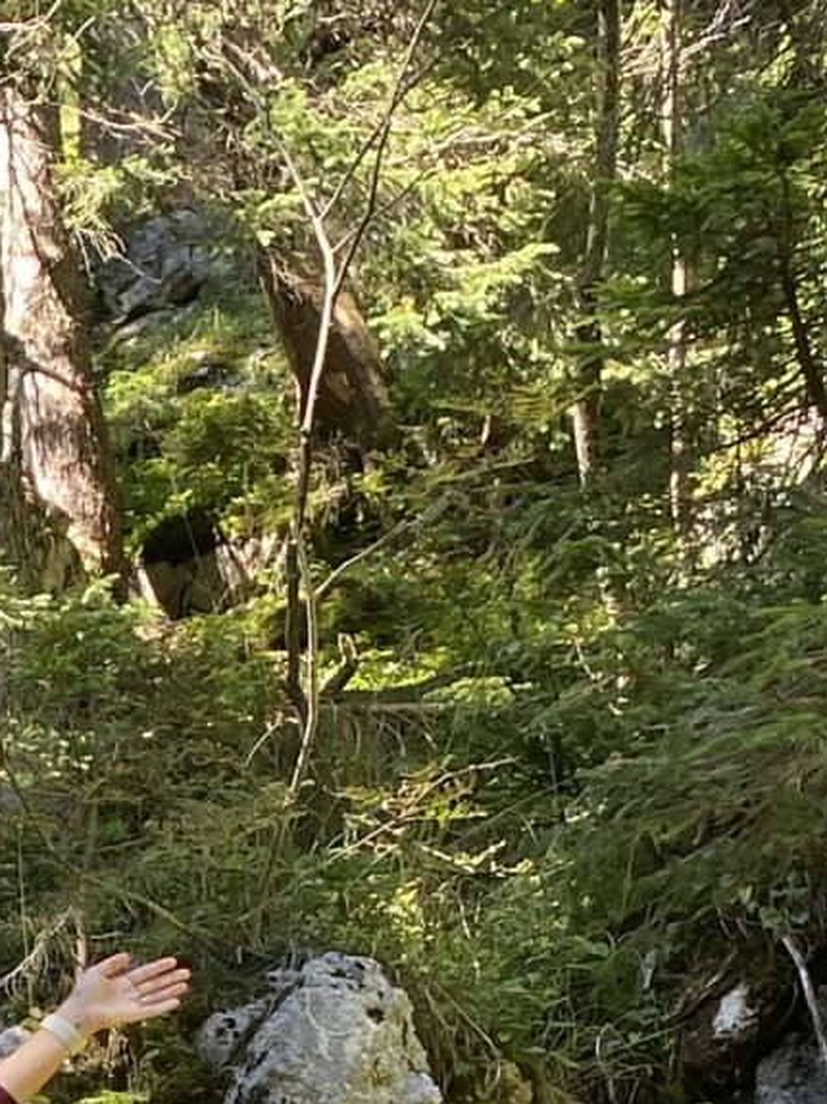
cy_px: 1554
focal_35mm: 116
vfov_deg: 15.9
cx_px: -977
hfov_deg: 11.2
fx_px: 3698
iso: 40
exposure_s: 1/121
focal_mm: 4.25
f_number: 1.8
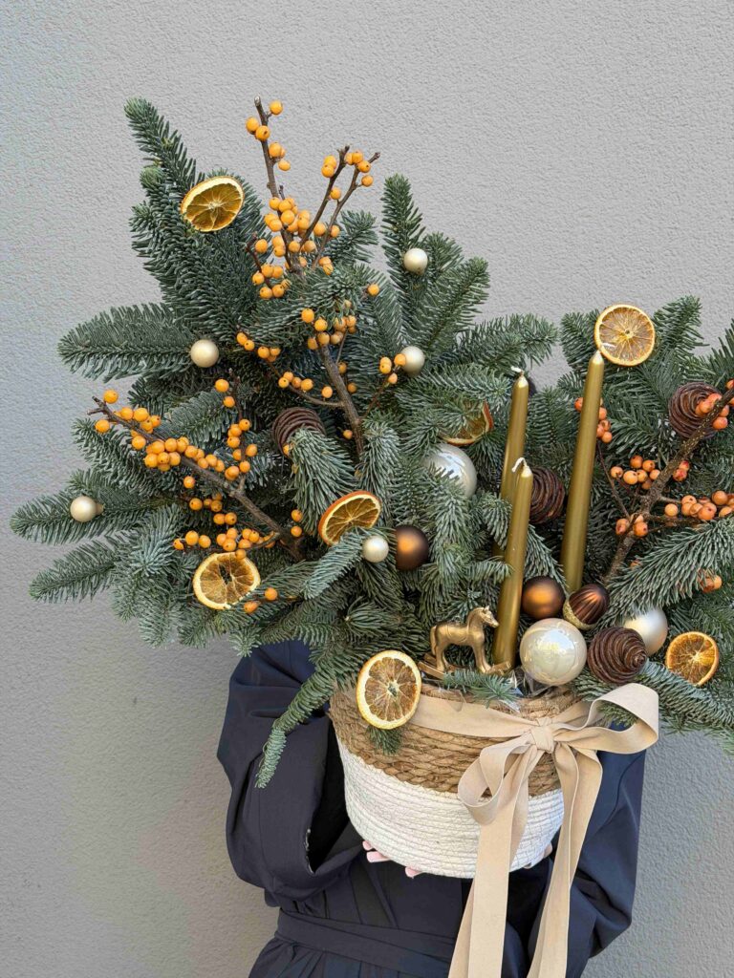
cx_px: 367
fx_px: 1357
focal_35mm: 48
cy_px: 489
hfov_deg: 30.3
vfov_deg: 39.7
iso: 50
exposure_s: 1/179
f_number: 1.78
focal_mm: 6.76
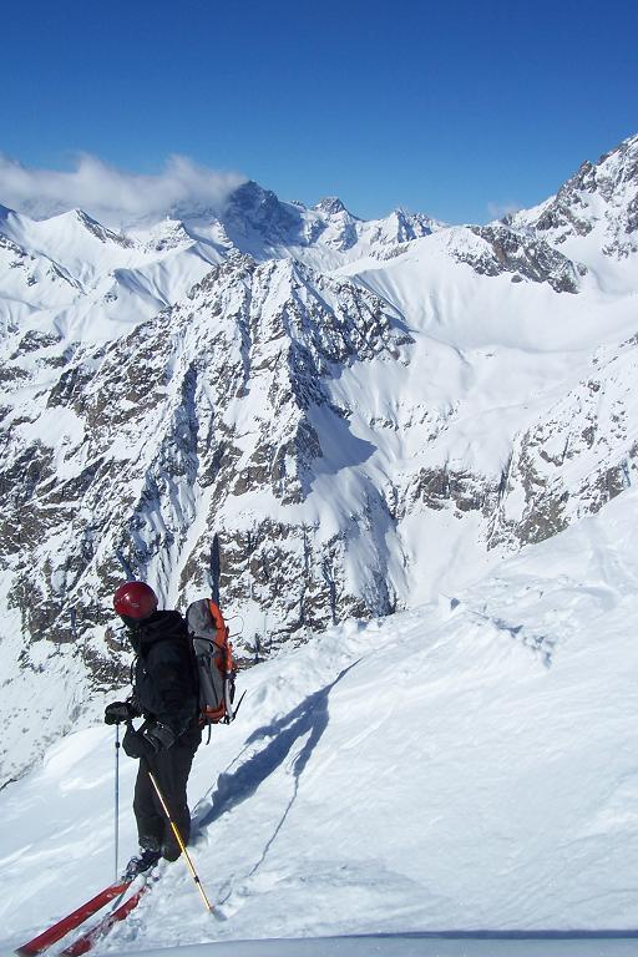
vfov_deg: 55.8
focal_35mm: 34
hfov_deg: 38.9
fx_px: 904
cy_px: 478
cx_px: 319
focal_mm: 5.6
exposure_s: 1/1500
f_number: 5.6
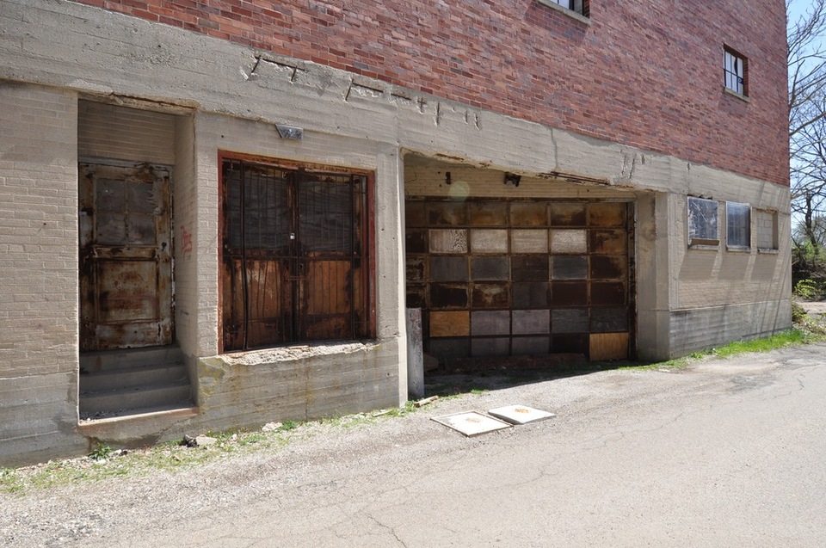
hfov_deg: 81.3
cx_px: 413
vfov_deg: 59.3
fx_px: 481
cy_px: 274
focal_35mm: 21
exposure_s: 1/200
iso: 200
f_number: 9
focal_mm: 14
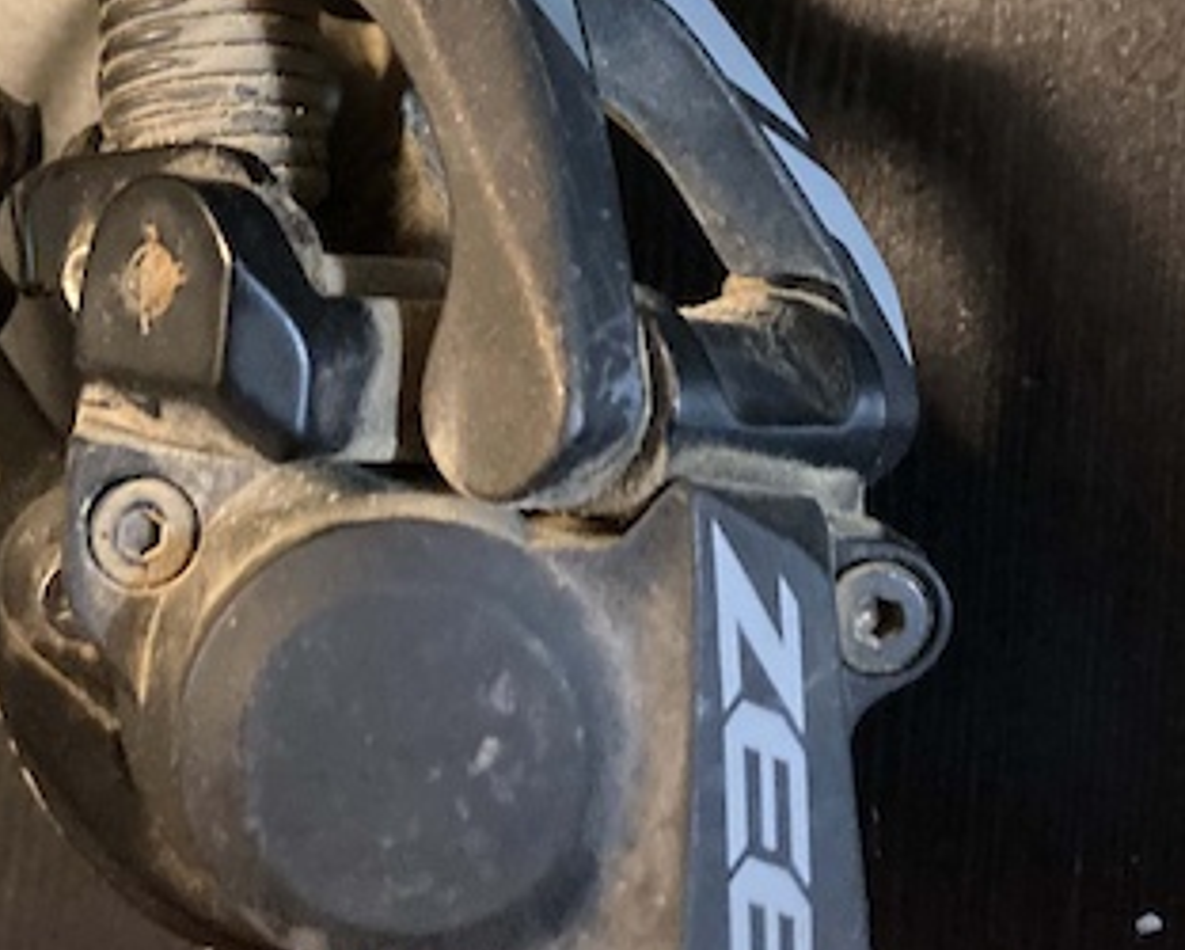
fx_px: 2457
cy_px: 148
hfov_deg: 26.7
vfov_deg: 21.5
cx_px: 277
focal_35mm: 70
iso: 640
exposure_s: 1/24
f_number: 1.8
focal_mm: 3.99
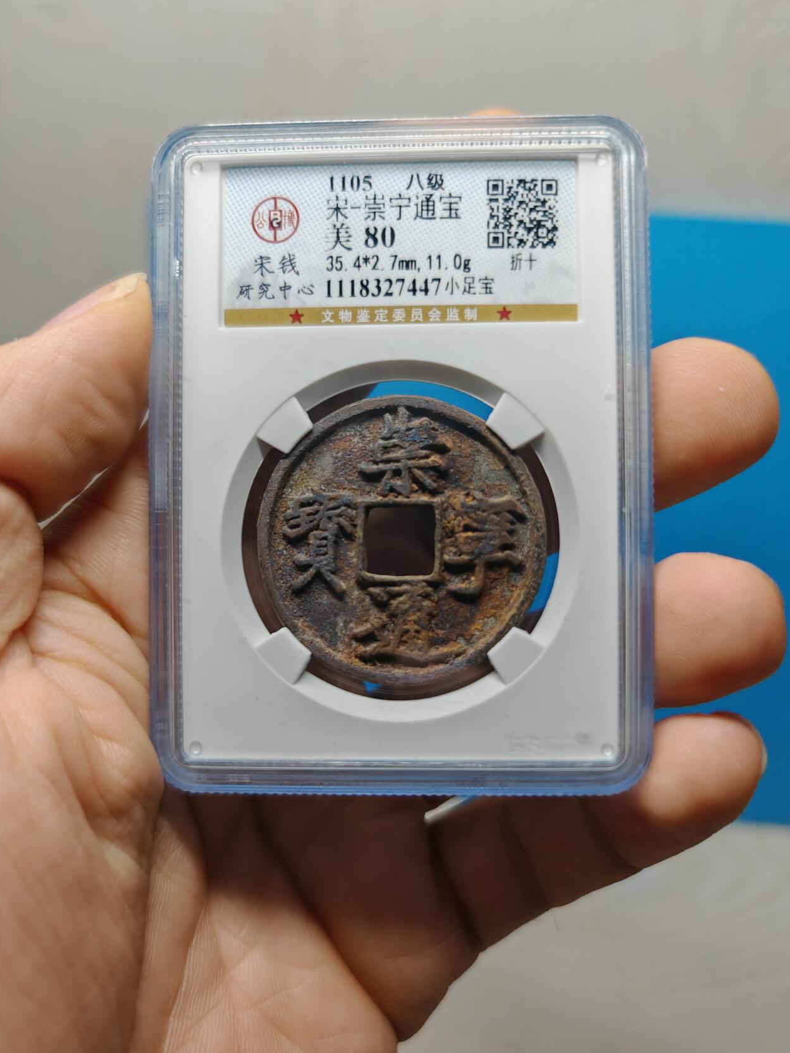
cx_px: 406
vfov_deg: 61.6
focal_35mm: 29
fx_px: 882
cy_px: 563
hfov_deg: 48.2
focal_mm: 7.62
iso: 400
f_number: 1.6
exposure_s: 1/1000
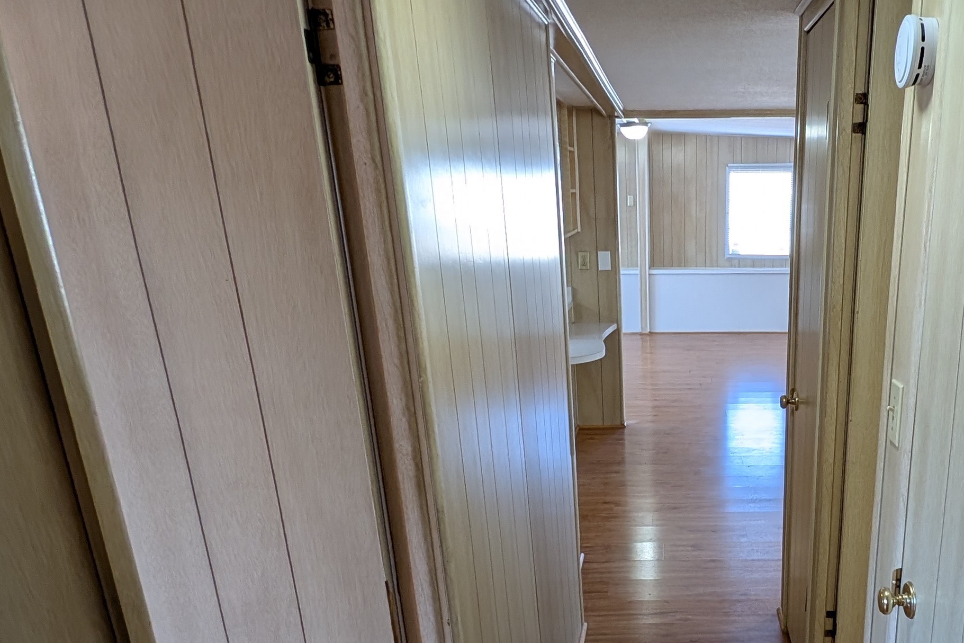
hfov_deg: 62.4
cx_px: 702
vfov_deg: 44.7
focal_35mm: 28
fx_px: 750
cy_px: 488
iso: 138
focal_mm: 2.23
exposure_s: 1/60
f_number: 1.95
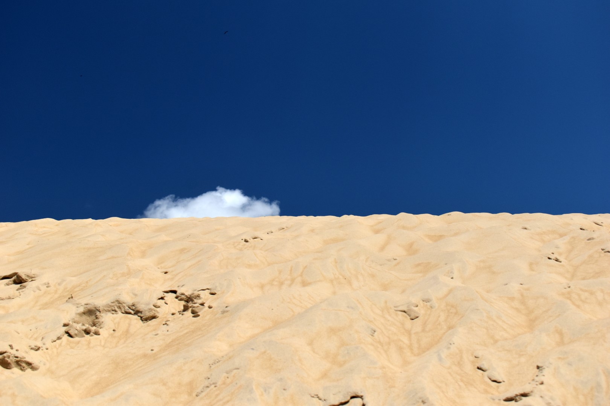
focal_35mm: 52
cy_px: 203
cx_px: 305
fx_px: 890
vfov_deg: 25.8
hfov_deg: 37.9
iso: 400
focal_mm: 35
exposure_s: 1/2000
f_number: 7.1
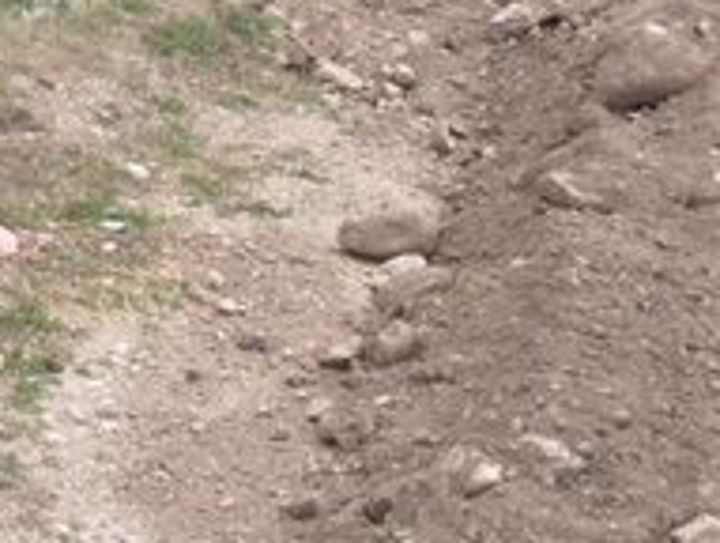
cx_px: -57
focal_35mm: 97
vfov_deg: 14.6
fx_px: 2021
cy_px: -166
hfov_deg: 19.4
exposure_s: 1/296
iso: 25
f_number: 2.2
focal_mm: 4.15
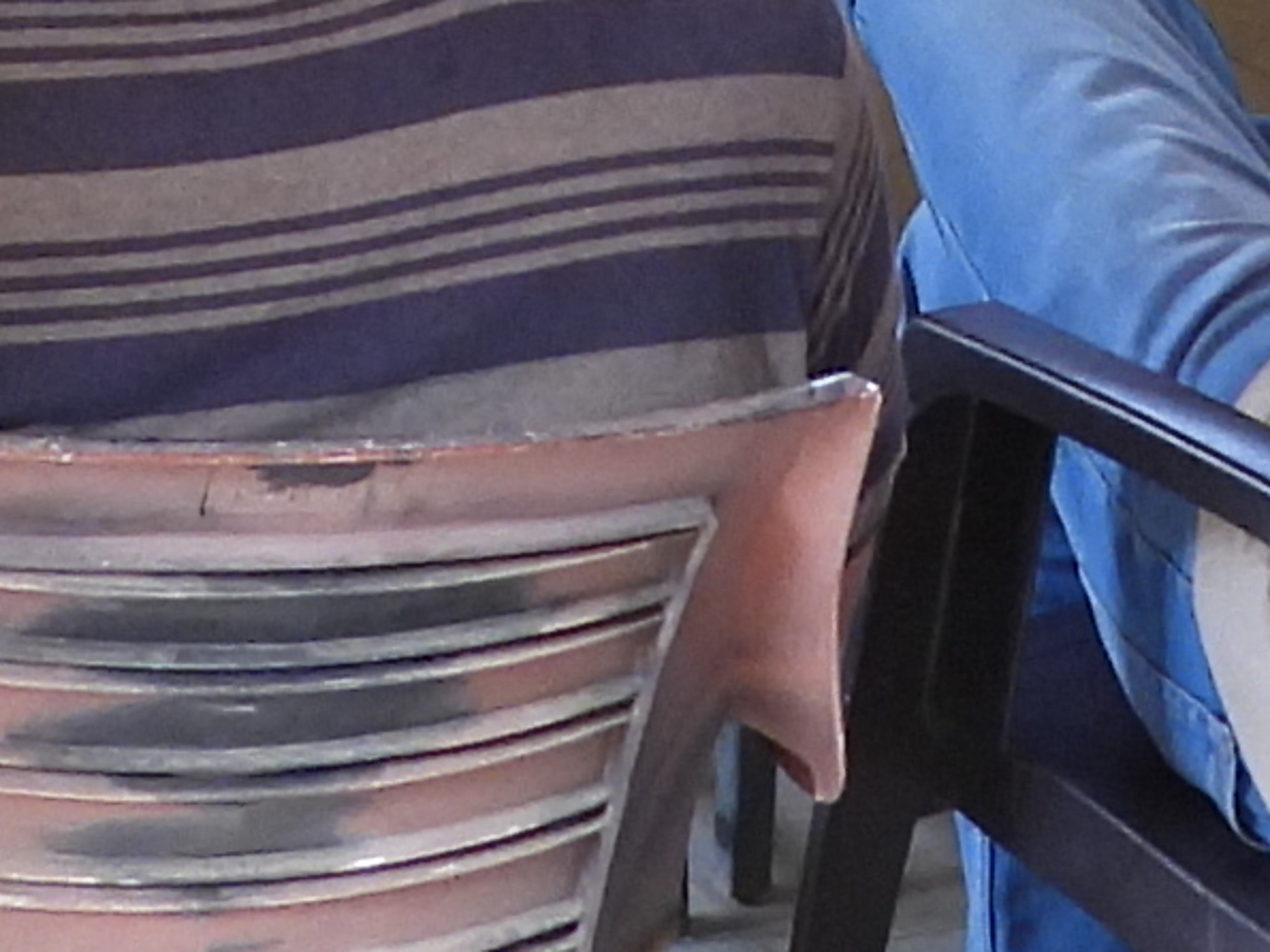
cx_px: 316
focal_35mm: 186
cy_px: -1439
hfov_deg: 10.6
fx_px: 6823
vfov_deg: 7.4
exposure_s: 1/30
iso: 200
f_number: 2.8
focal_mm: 4.3
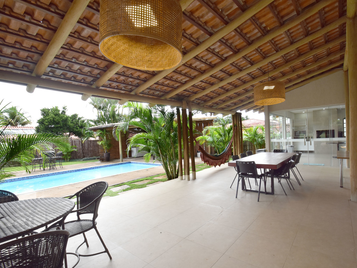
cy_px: 132
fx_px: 175
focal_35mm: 17
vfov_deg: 74.7
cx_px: 190
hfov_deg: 90.9
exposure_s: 1/60
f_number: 8
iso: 320
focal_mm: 10
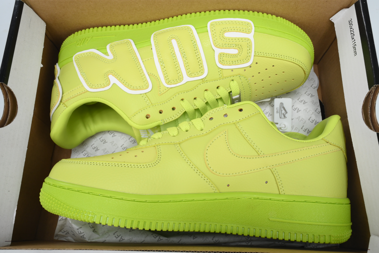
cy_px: 126
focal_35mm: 30
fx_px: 316
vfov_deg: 43.6
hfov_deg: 61.9
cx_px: 190
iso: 800
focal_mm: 30
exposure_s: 1/100
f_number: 13
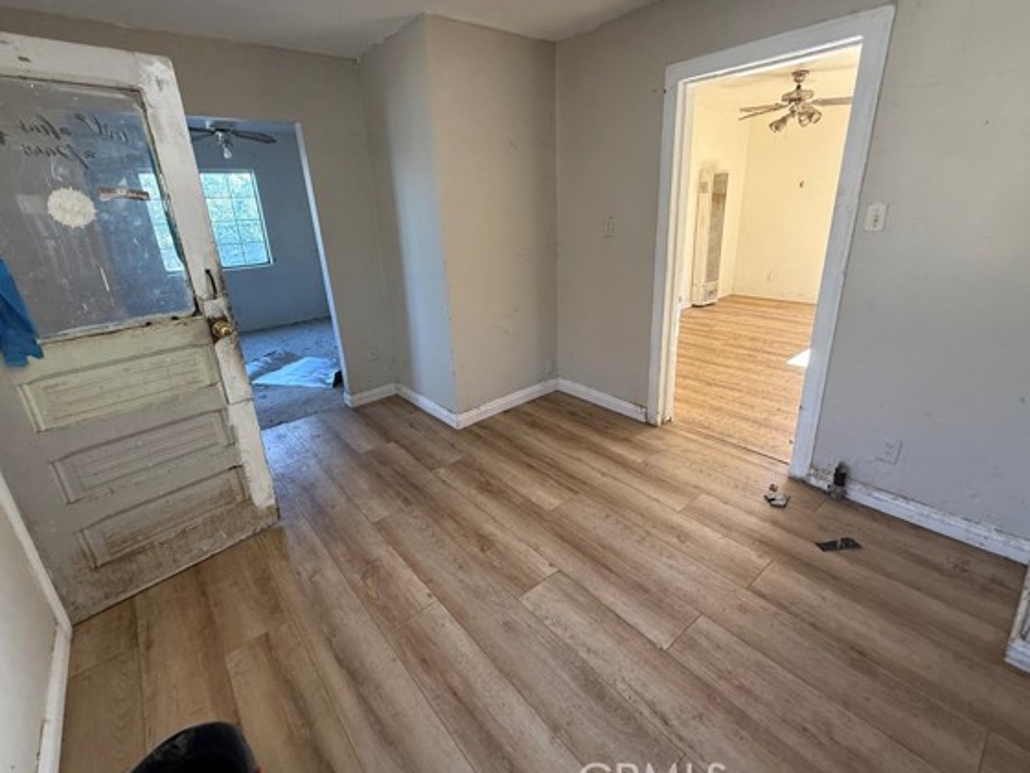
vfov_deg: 78.0
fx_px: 476
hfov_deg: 94.5
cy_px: 364
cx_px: 515
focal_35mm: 16
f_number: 2.2
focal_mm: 2.22
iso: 200
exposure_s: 1/120
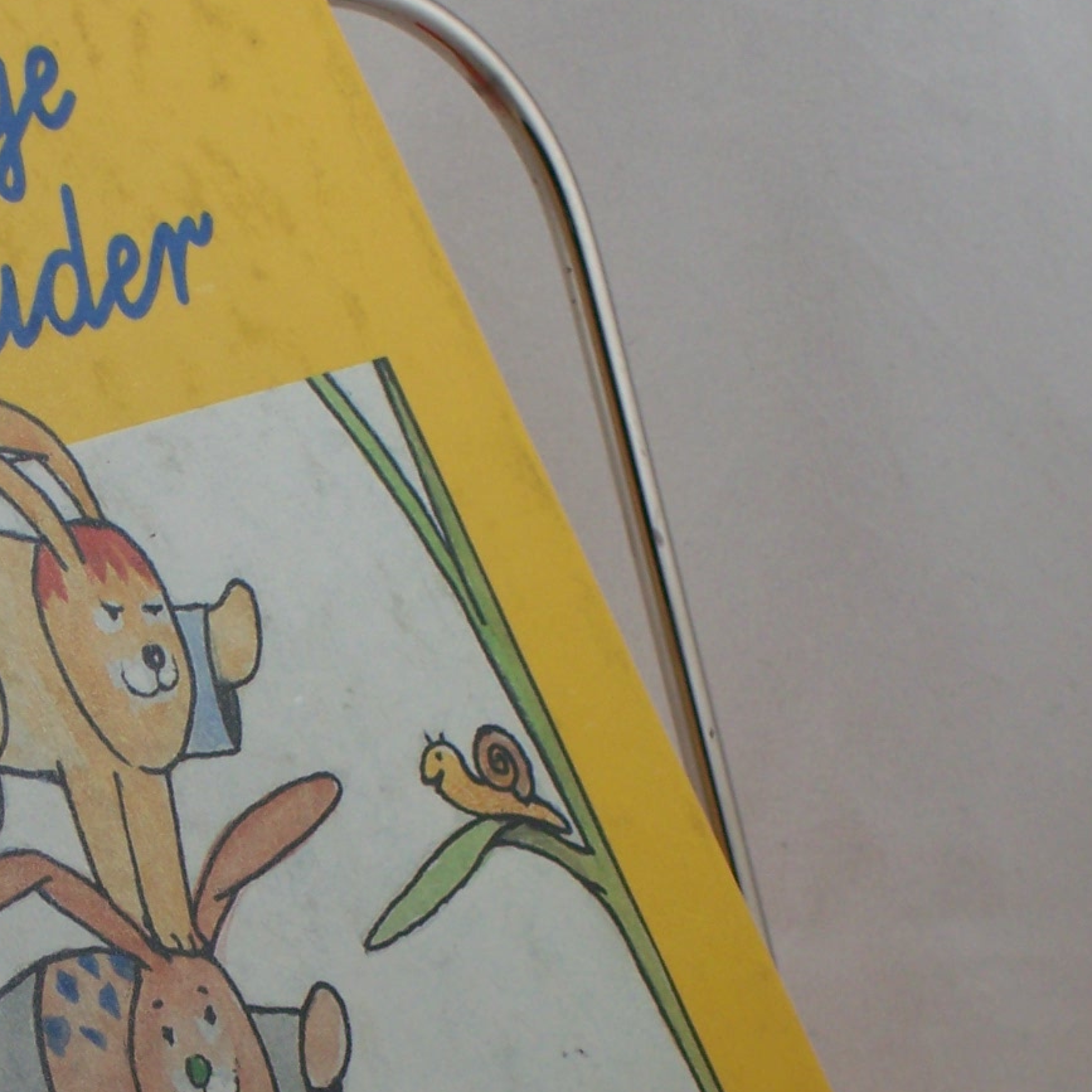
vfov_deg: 8.2
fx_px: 7602
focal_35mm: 213
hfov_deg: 8.2
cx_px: 230
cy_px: 888
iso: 80
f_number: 4.6
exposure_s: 1/100
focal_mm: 16.8
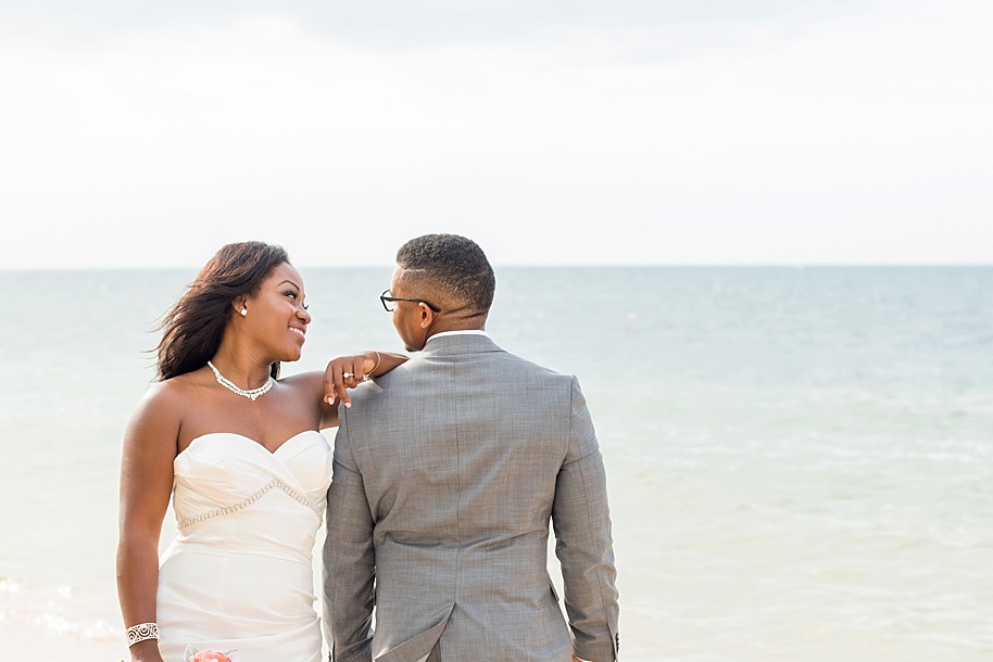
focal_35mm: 93
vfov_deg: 14.6
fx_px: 2566
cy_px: 511
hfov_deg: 21.9
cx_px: 508
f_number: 3.5
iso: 200
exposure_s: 1/640
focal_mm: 50
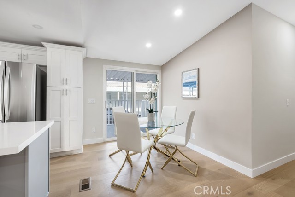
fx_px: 131
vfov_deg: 73.9
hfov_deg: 96.7
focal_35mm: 16
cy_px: 98
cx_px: 148
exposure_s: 1/8
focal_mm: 16
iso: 320
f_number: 8
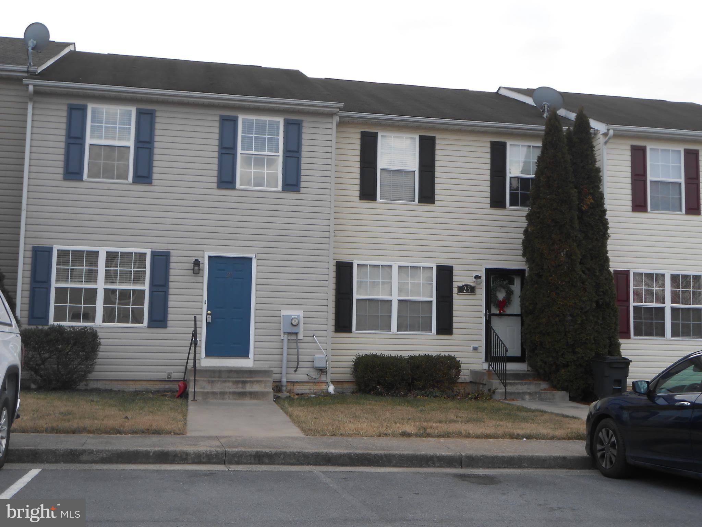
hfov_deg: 42.9
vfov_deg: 32.9
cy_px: 264
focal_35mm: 44
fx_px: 892
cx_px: 351
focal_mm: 7.8
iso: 80
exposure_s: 1/30
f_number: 4.5
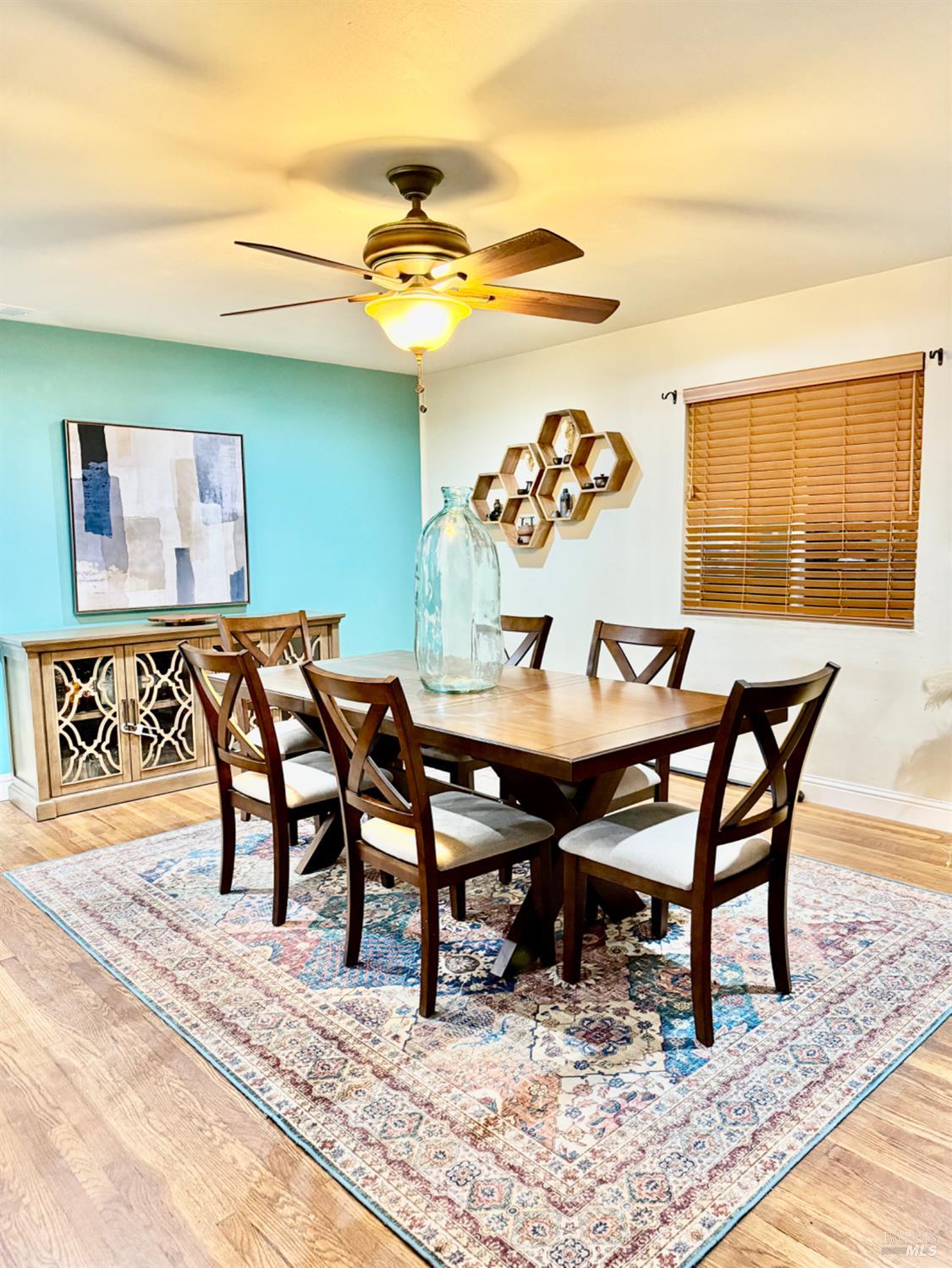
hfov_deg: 56.8
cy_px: 634
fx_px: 880
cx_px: 476
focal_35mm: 24
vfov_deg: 71.6
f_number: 1.78
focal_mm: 6.76
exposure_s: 1/60
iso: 640
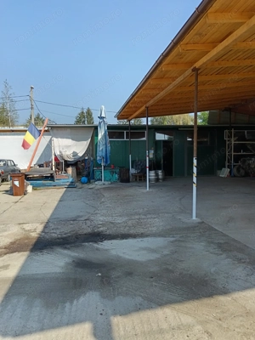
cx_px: 128
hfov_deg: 51.4
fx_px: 265
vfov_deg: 65.3
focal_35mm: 27
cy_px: 170
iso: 100
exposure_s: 1/525
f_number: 1.9
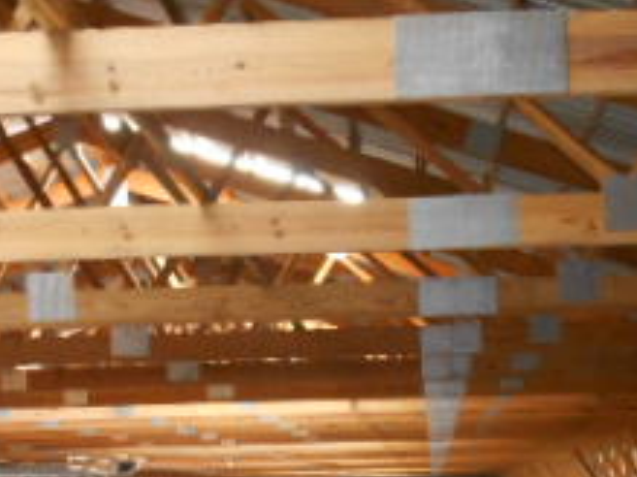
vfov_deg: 18.2
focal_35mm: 76
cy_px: 602
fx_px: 1398
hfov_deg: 25.6
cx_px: 384
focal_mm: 4.7
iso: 400
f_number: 3.4
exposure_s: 1/25
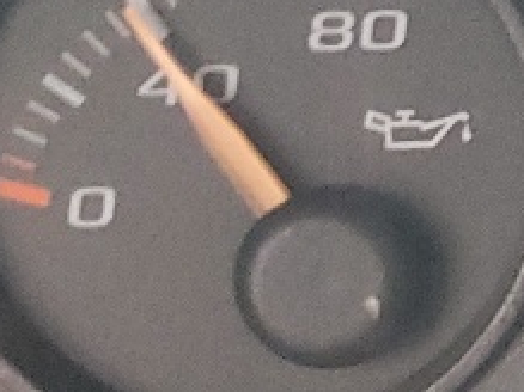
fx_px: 2875
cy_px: 143
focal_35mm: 190
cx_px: 1330
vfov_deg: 7.8
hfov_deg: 9.2
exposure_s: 1/60.2
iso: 306
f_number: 1.5
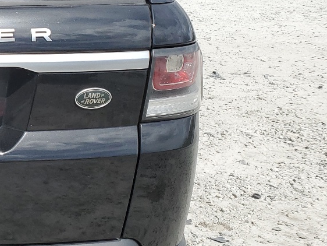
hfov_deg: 22.8
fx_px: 699
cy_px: 94
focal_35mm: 74
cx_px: -123
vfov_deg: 19.9
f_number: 1.5
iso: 50
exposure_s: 1/3333
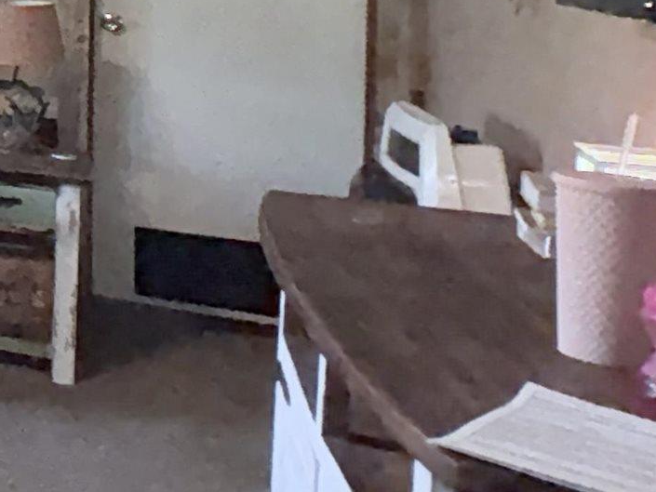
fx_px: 1156
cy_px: -43
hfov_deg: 17.4
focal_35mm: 61
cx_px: -762
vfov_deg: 22.7
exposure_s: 1/120
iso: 100
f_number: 2.2
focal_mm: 2.22
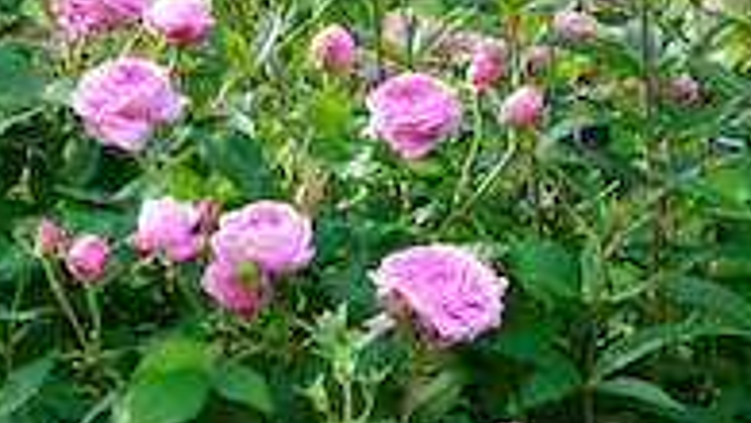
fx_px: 3846
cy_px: 423
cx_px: 747
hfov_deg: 11.1
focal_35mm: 193
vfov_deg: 6.3
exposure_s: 1/200
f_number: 5.6
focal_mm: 48
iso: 320
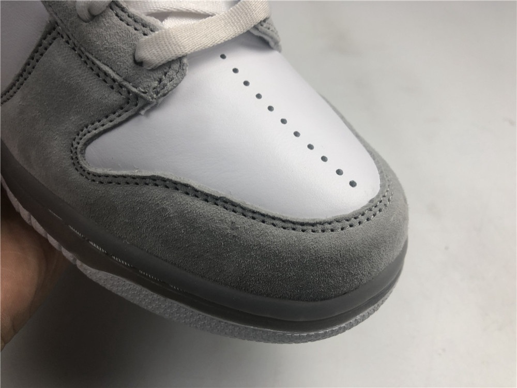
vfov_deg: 49.7
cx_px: 258
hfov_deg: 63.4
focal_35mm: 28
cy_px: 194
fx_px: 418
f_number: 1.8
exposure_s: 1/100
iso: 32
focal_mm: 4
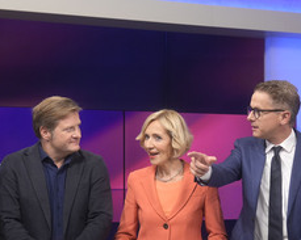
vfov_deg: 18.3
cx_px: 179
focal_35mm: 83
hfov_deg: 23.0
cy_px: 186
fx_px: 739
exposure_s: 1/250
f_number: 2.2
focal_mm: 30
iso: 640
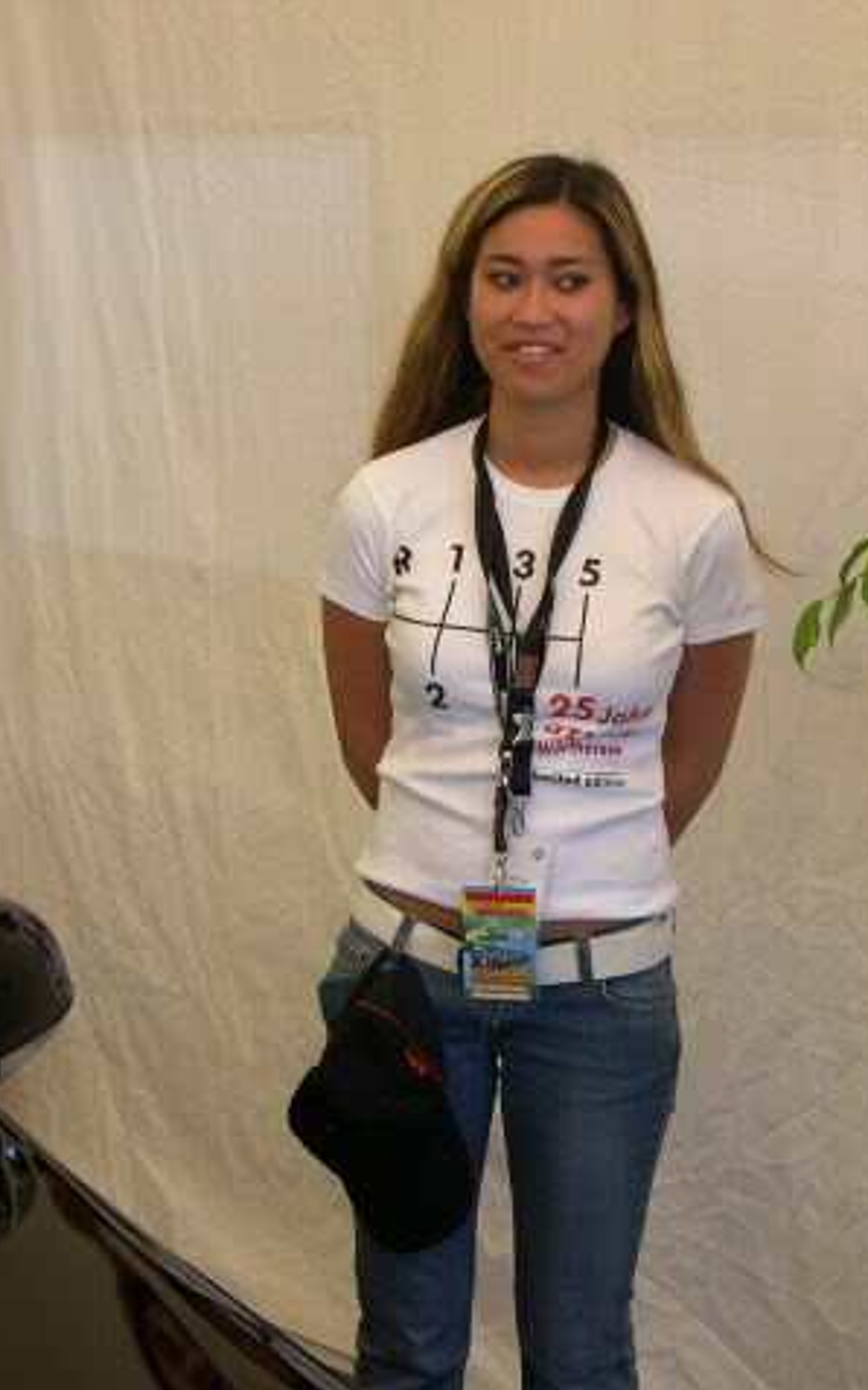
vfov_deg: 27.9
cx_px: 536
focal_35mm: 74
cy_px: 694
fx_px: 2802
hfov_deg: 17.6
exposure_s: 1/72.4
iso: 100
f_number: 3.2
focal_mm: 11.1
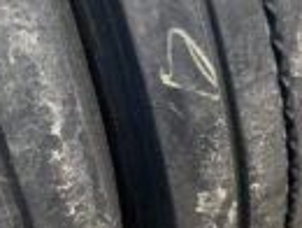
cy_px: -127
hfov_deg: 20.1
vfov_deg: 15.7
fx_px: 752
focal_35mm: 86
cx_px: 432
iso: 25
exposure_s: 1/235
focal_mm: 4.25
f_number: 1.8
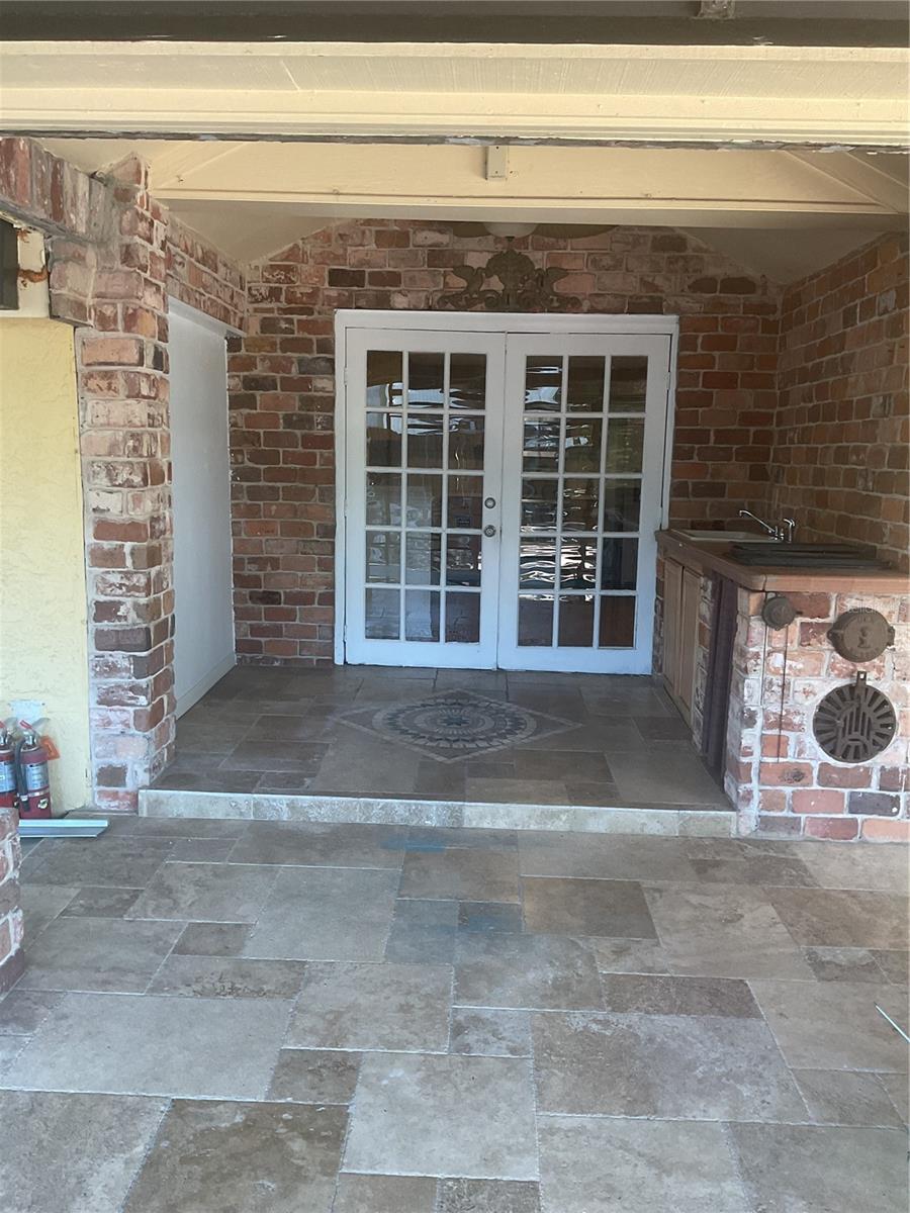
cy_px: 606
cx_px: 455
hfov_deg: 48.2
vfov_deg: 61.7
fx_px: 1016
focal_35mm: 29
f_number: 1.8
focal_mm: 3
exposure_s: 1/60
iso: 64
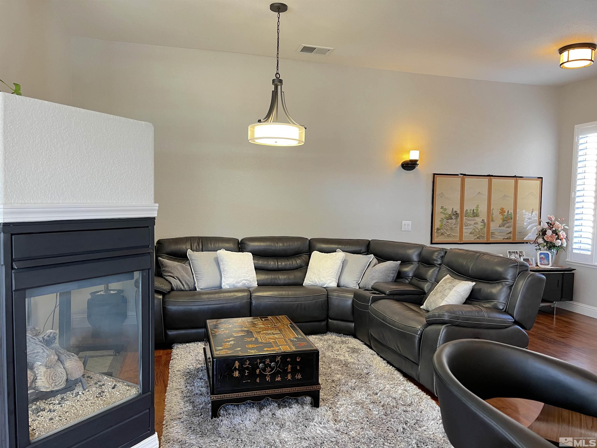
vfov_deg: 53.1
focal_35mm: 26
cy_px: 224
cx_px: 298
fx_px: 448
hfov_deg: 67.3
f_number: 1.5
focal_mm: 5.7
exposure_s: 1/60
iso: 100
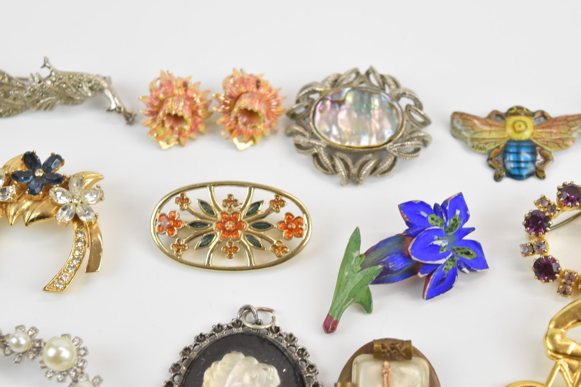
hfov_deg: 24.6
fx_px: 1331
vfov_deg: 16.6
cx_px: 290
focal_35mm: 82
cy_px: 194
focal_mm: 55
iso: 1000
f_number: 5.6
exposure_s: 1/125
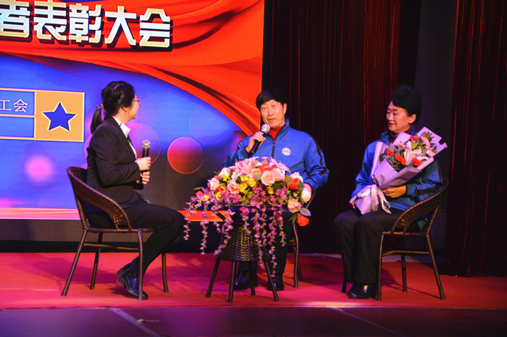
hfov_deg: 18.2
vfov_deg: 12.1
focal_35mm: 112
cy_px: 168
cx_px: 254
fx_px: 1582
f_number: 5.3
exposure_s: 1/100
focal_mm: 75
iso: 400
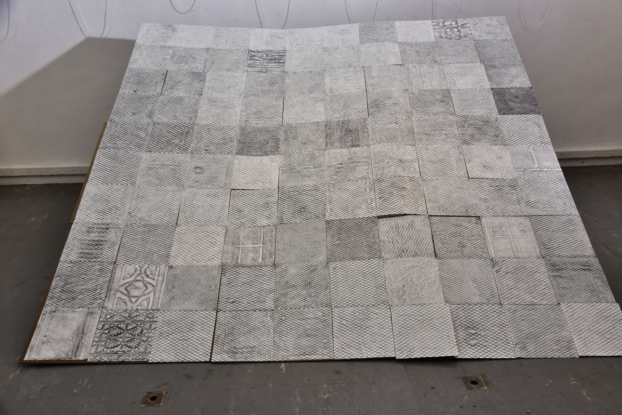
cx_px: 311
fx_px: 553
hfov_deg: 58.7
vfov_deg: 41.1
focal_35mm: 32
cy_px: 208
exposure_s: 1/60
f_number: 8
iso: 400
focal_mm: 32
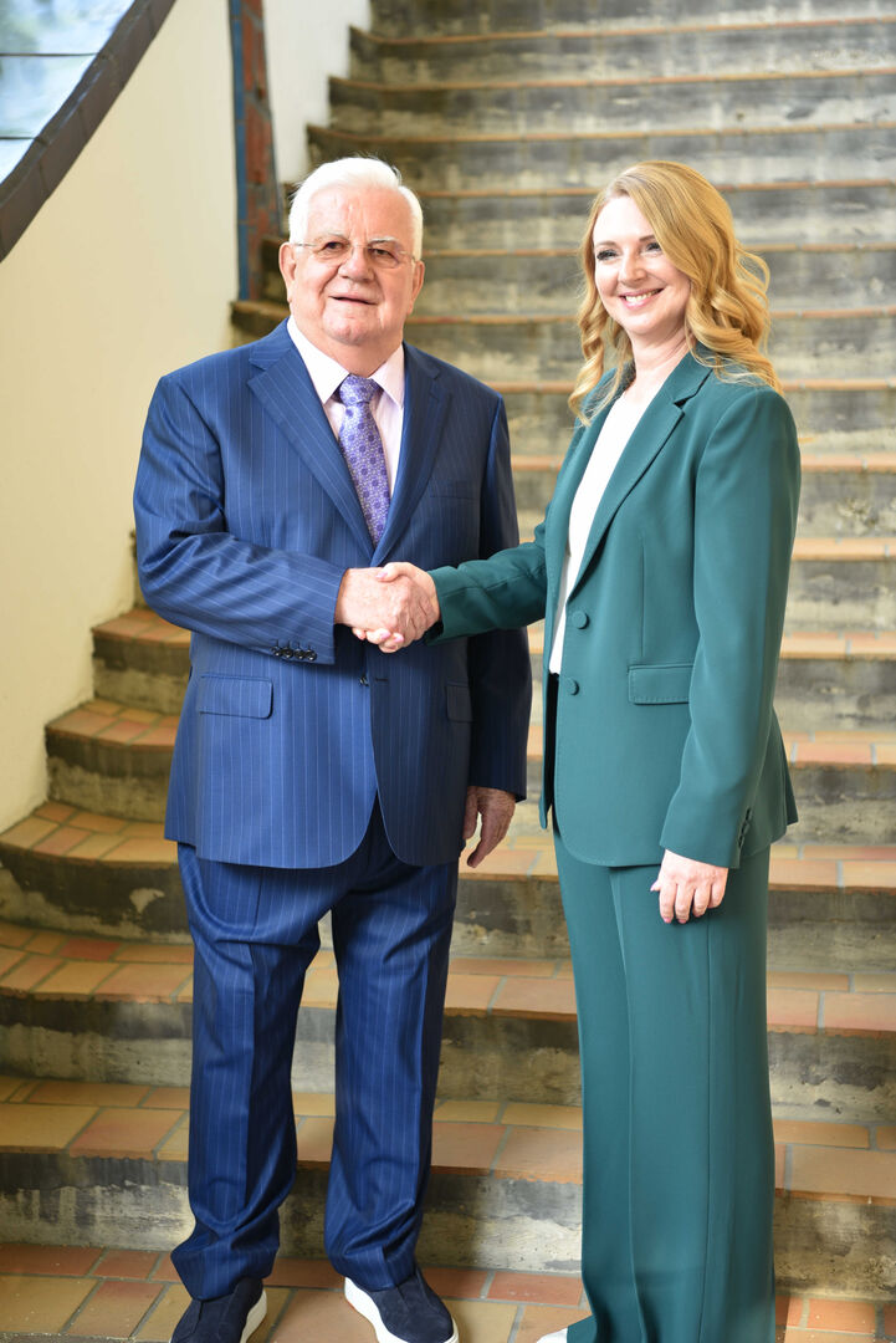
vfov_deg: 32.4
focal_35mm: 62
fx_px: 2312
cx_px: 448
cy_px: 672
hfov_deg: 21.9
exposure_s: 1/40
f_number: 2.8
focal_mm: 62
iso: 100
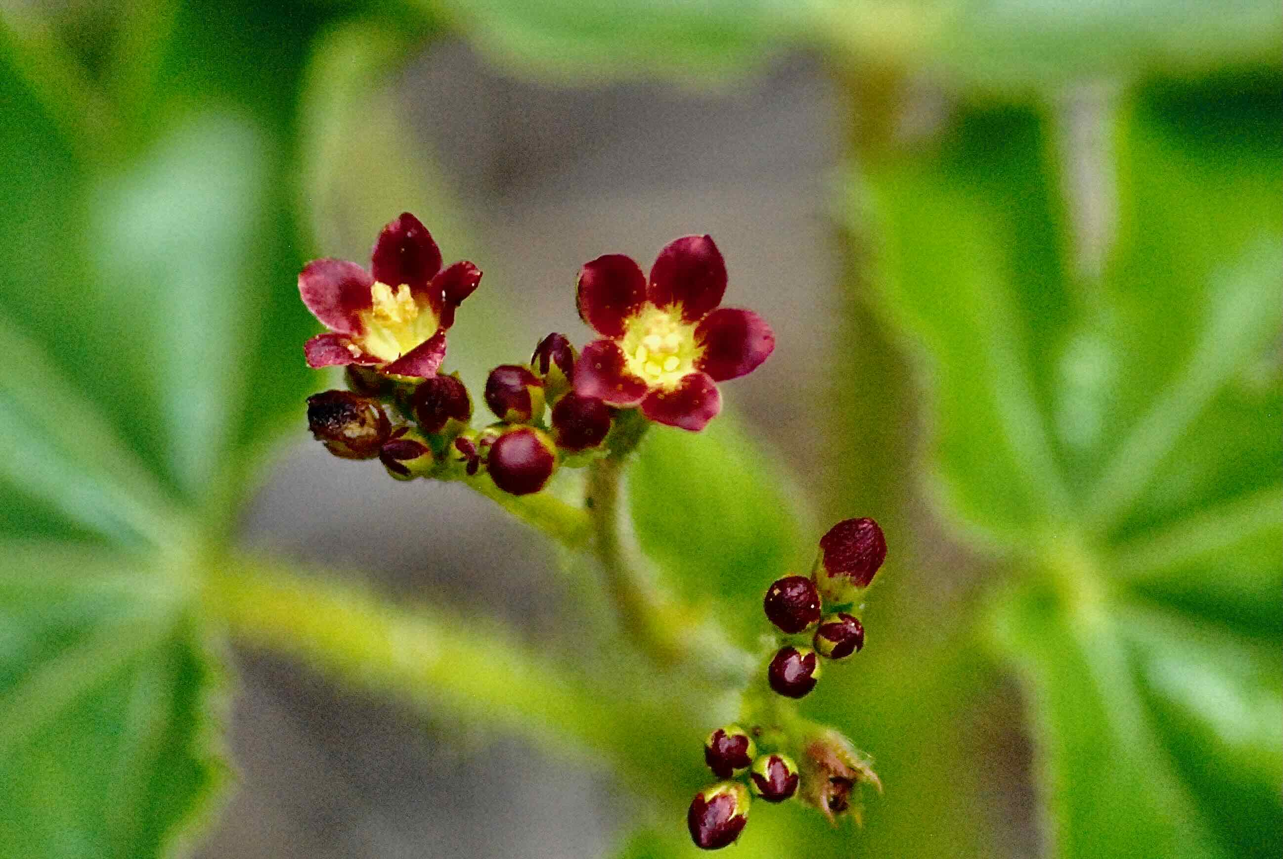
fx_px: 16056
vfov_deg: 3.1
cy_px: 430
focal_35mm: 450
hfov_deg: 4.6
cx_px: 642
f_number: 6.3
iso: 1600
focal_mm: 300
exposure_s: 1/2500
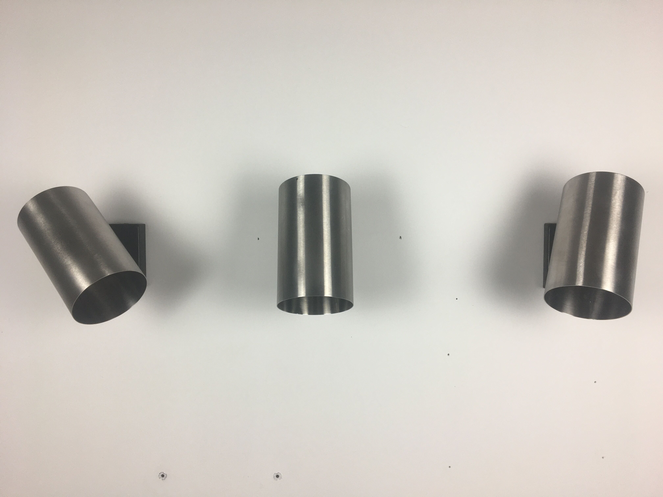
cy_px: 248
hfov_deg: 61.7
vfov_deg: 48.2
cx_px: 332
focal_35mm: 29
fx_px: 555
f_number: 2.2
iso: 32
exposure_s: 1/50
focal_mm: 4.15
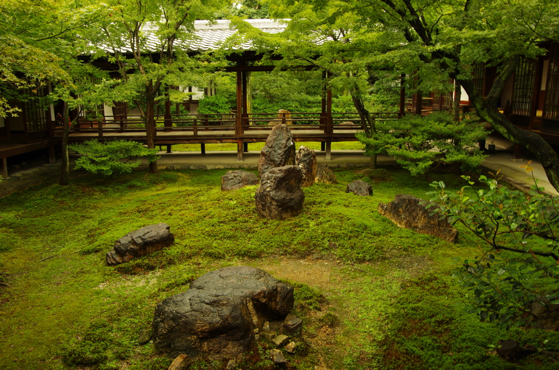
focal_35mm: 31
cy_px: 185
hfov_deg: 60.4
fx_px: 480
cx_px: 280
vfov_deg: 42.1
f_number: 8
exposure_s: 1/25
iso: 200
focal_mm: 21
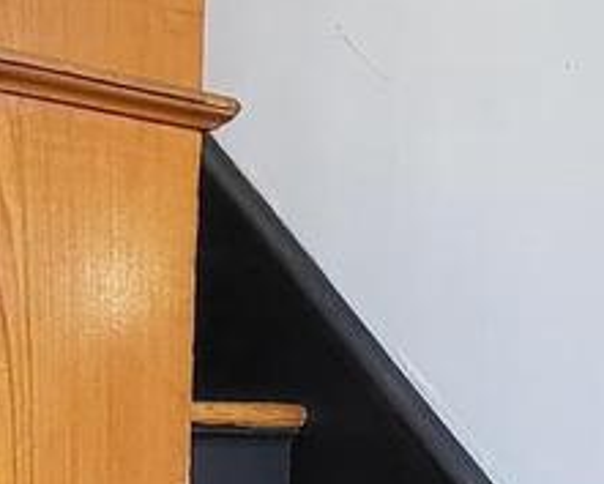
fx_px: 1574
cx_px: 607
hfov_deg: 21.0
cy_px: 427
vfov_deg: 17.2
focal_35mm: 88
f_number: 2.2
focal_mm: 1.74
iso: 320
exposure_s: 1/60
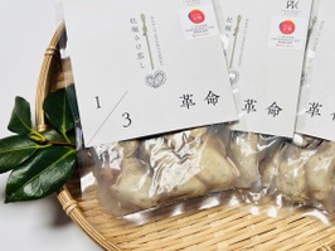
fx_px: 454
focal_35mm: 47
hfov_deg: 39.7
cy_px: 119
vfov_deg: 30.8
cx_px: 236
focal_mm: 5.7
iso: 50
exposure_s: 1/100
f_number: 1.5
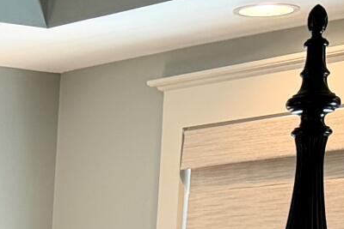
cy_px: 723
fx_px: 1787
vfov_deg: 6.6
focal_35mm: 187
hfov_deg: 10.3
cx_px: -280
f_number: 1.78
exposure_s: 1/130
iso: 160
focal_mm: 6.76
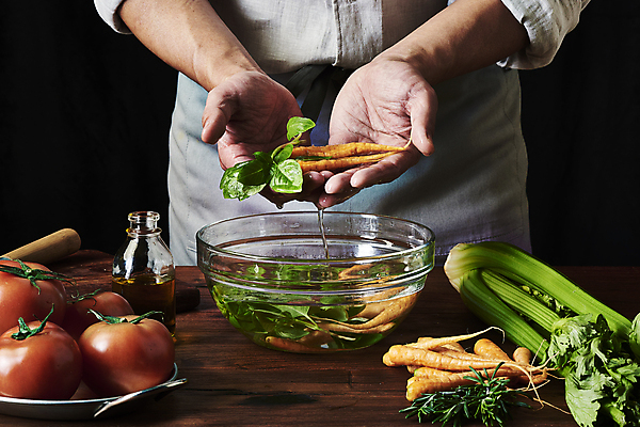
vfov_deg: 13.0
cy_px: 214
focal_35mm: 105
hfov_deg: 19.5
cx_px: 320
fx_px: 1867
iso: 100
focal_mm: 105
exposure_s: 1/125
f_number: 18
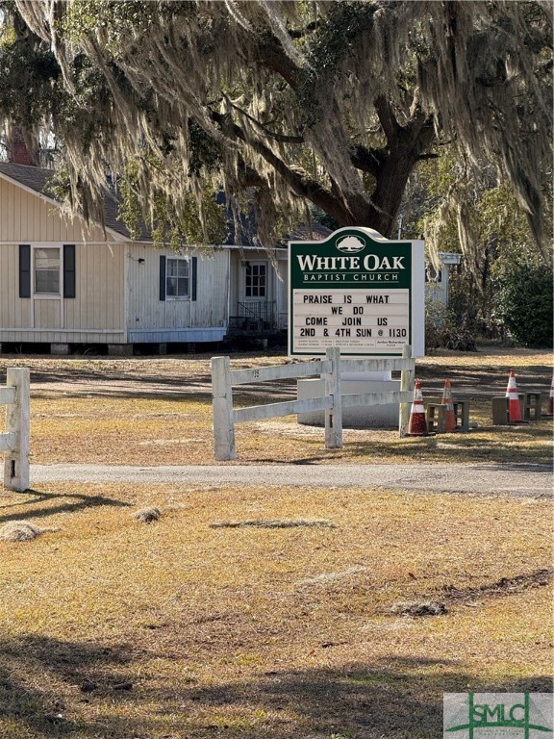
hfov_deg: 12.3
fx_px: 2561
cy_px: 370
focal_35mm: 120
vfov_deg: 16.4
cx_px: 277
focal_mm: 15.66
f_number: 2.8
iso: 50
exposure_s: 1/511
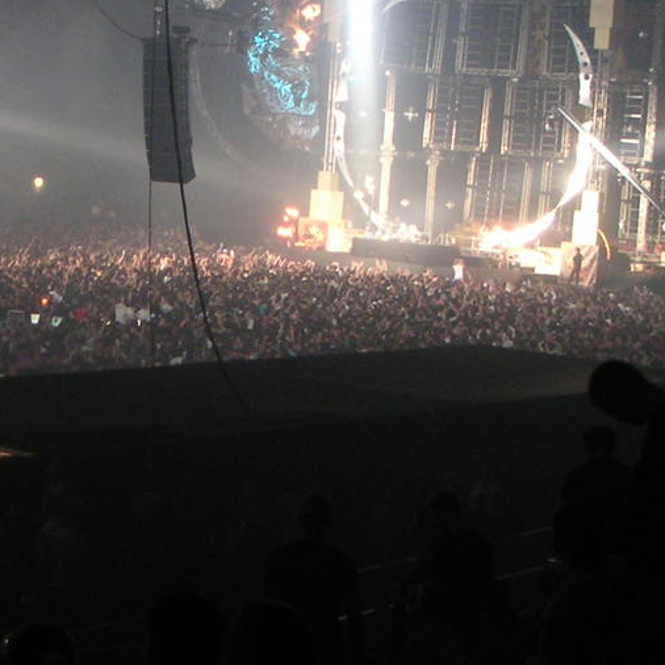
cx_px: 122
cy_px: 276
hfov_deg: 20.2
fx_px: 1847
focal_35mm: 85
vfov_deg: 20.4
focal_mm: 6
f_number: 2.8
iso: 100
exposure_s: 1/3
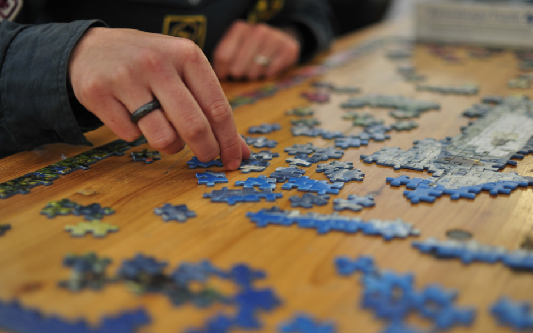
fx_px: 792
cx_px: 268
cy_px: 169
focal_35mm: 55
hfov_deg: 37.2
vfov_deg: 23.8
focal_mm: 35
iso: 200
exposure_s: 1/15
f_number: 2
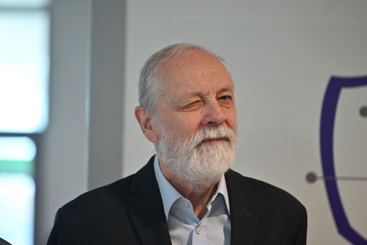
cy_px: 122
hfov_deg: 11.4
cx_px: 184
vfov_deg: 7.6
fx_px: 1835
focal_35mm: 180
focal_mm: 180
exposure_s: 1/320
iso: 1600
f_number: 2.8
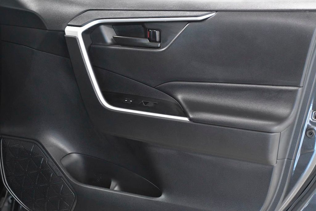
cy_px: 106
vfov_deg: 17.5
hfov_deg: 26.0
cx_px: 158
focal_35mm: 78
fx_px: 685
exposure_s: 1/250
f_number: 3.5
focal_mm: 52
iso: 2500
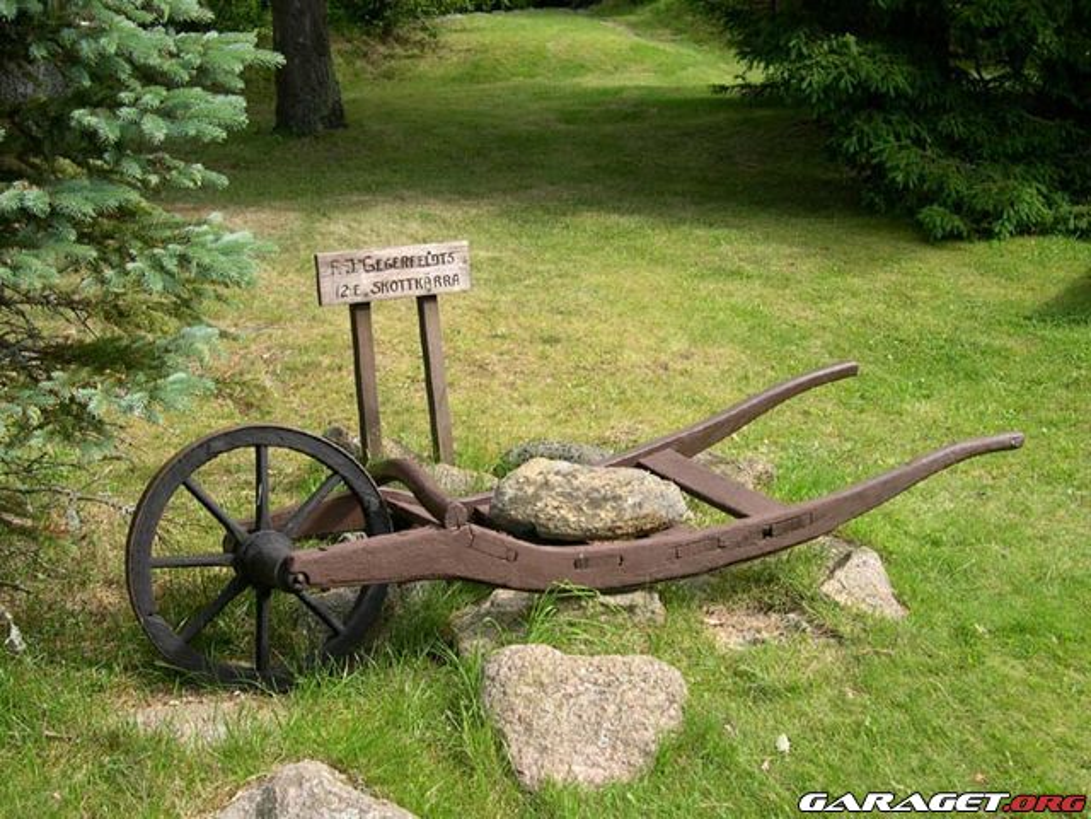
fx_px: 1198
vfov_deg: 37.7
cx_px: 546
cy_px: 410
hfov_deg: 49.0
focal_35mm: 38
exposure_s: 1/342
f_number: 2.8
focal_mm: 8
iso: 100
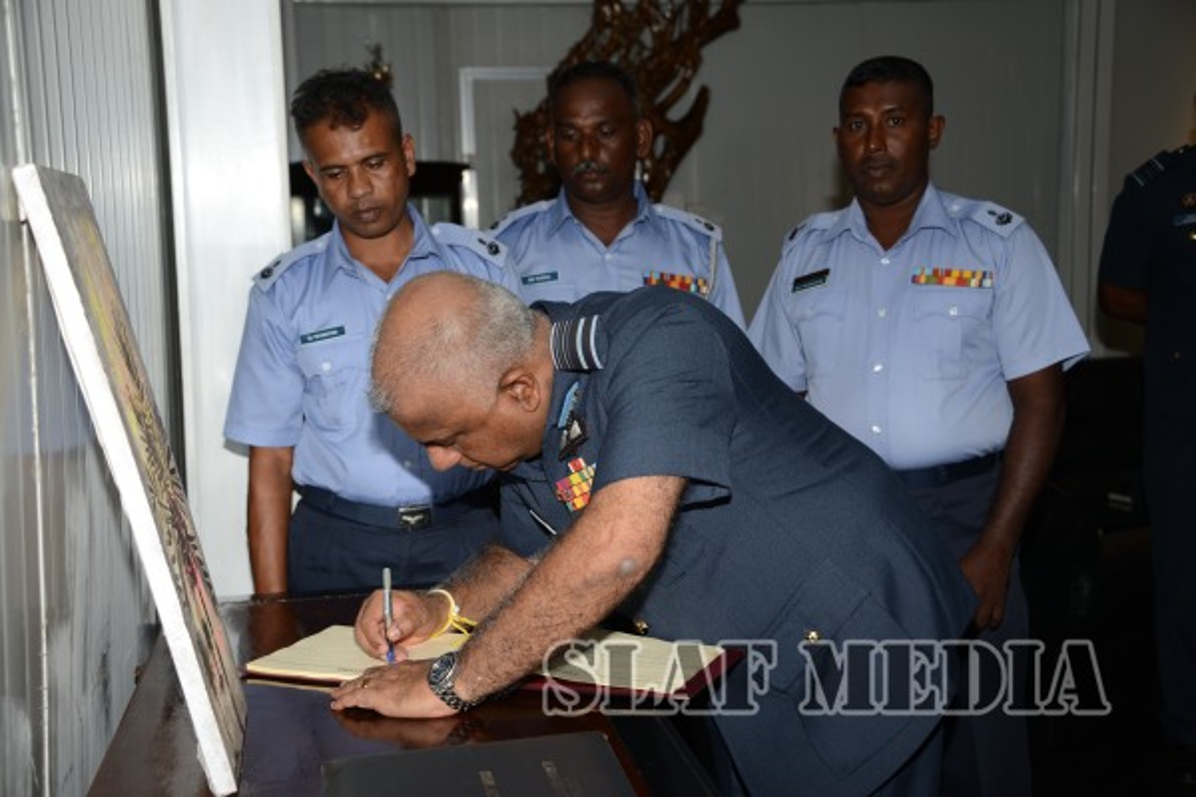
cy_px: 398
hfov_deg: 39.6
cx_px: 598
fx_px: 1661
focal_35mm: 50
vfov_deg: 27.0
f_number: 5.6
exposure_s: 1/80
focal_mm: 50
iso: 250
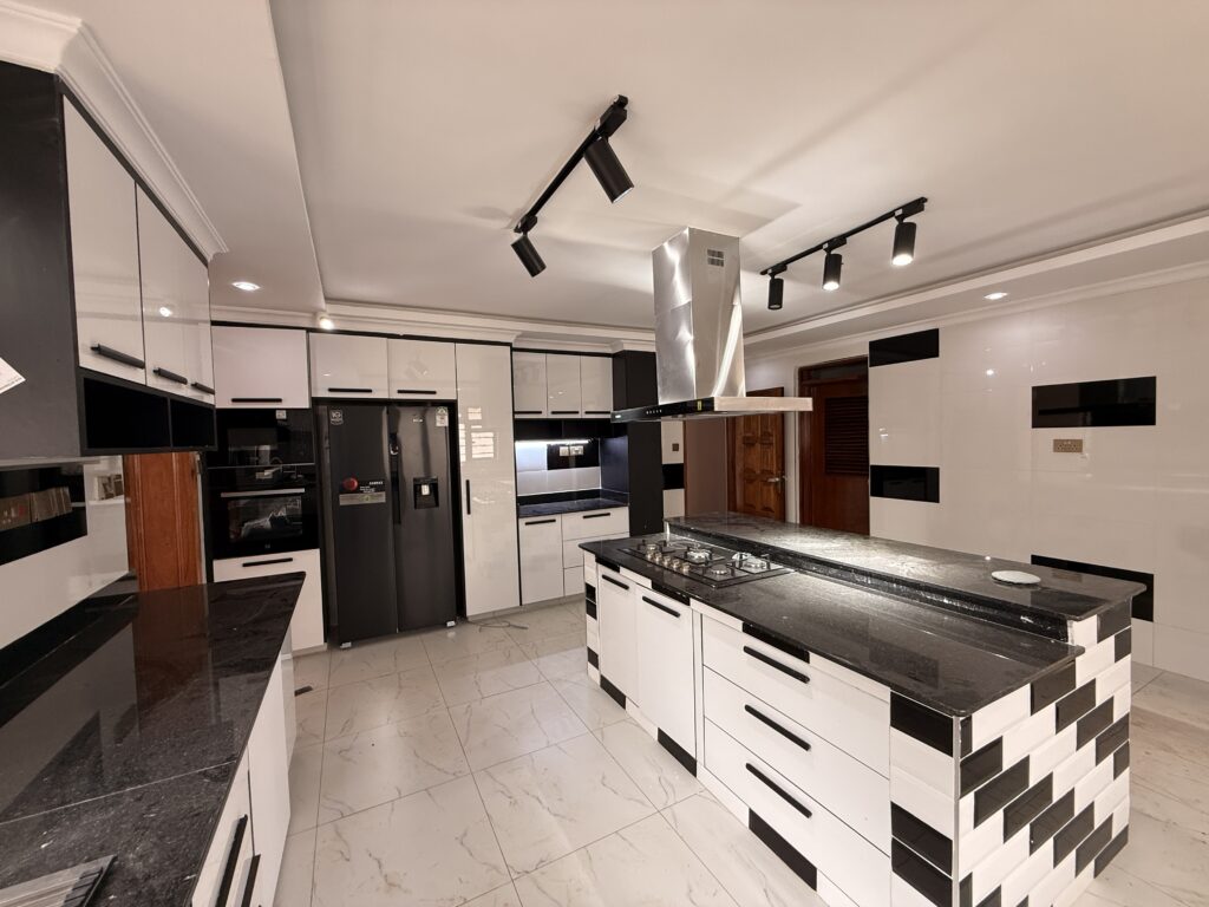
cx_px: 604
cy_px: 454
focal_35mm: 14
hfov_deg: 102.1
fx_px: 489
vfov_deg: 85.7
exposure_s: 1/99
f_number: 2.2
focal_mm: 2.22
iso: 160
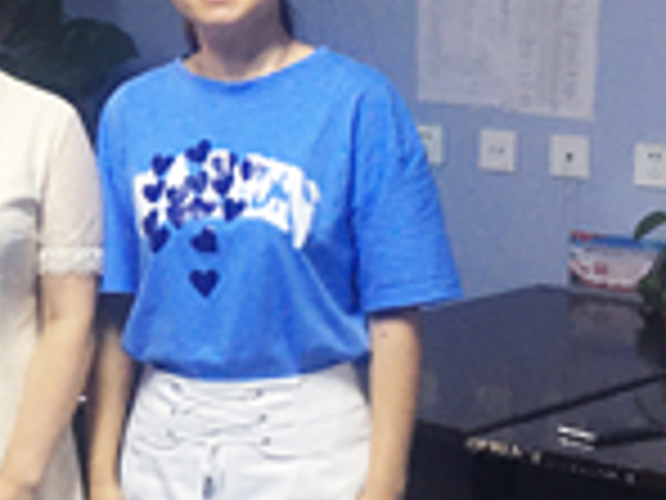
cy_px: 117
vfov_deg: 13.4
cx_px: -99
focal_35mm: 110
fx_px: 2116
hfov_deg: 17.2
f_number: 2.2
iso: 100
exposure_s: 1/33
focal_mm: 4.15
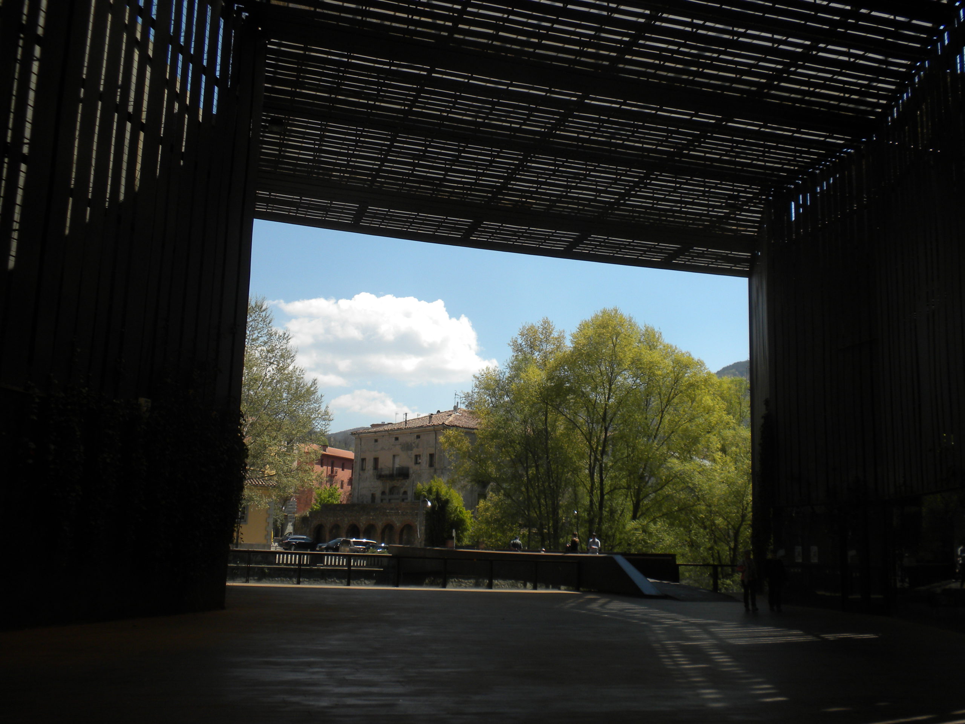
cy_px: 362
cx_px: 482
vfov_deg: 38.7
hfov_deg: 50.1
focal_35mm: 37
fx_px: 1031
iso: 64
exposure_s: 1/110
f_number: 10
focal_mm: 6.6
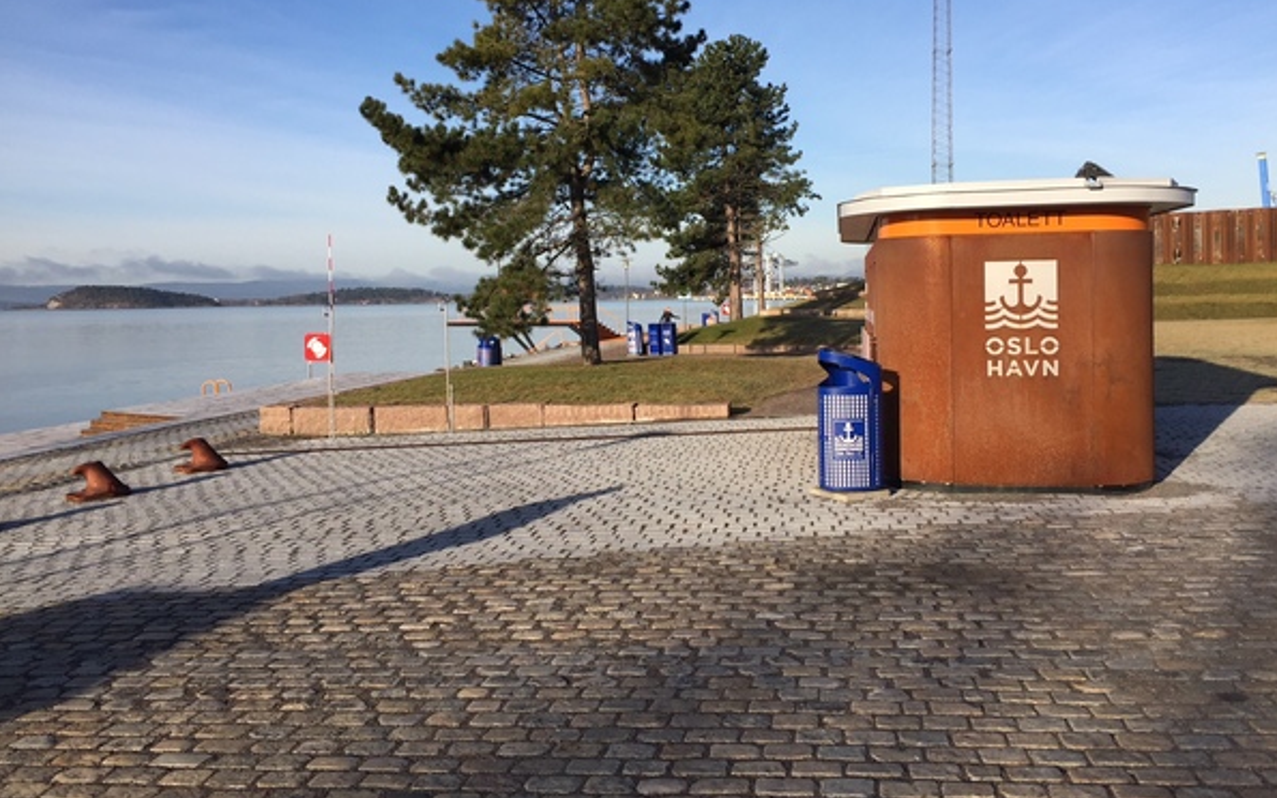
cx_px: 640
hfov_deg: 61.2
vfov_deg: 40.5
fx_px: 1079
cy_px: 335
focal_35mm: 31
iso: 32
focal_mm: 4.15
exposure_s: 1/1721
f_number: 2.2
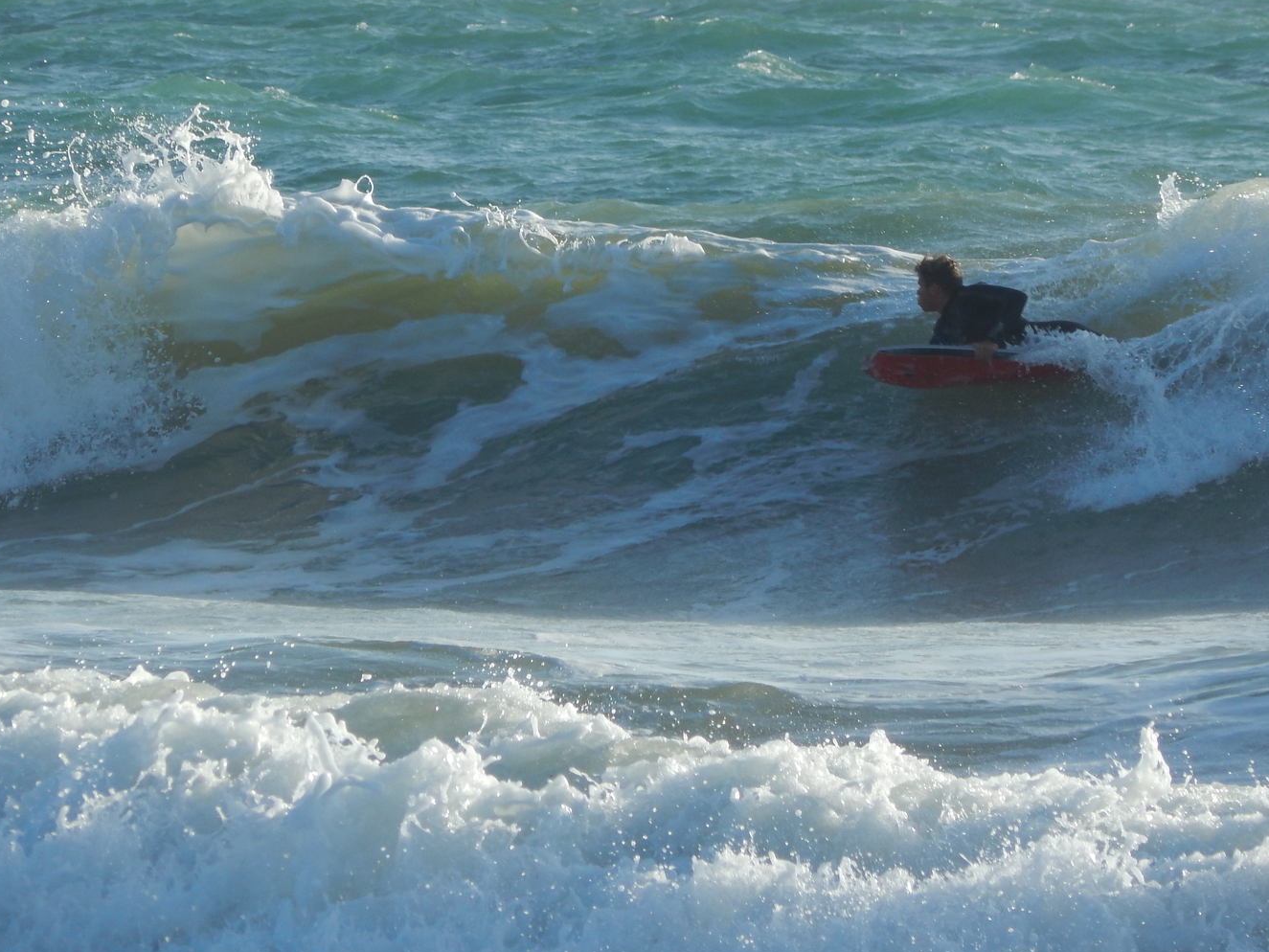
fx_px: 26690
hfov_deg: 2.7
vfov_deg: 2.0
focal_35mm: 728
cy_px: 460
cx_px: 618
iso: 125
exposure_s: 1/500
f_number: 5.8
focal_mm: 107.1
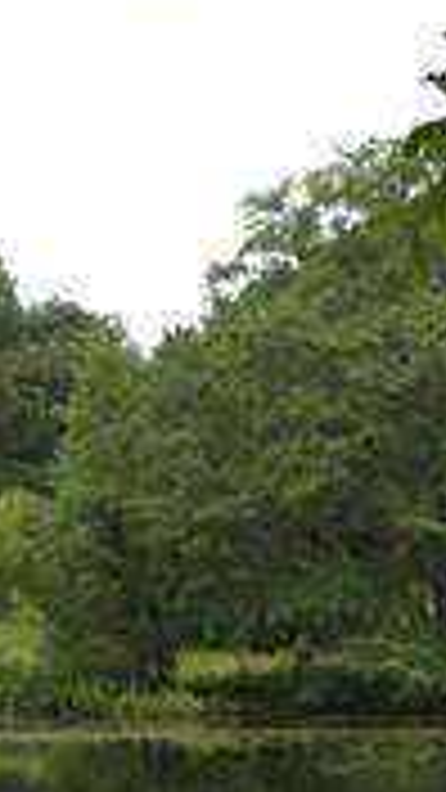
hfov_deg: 8.9
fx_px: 2586
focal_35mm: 123
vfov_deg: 16.7
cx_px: 1063
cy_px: 958
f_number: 2.4
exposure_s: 1/138
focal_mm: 3.3
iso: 25
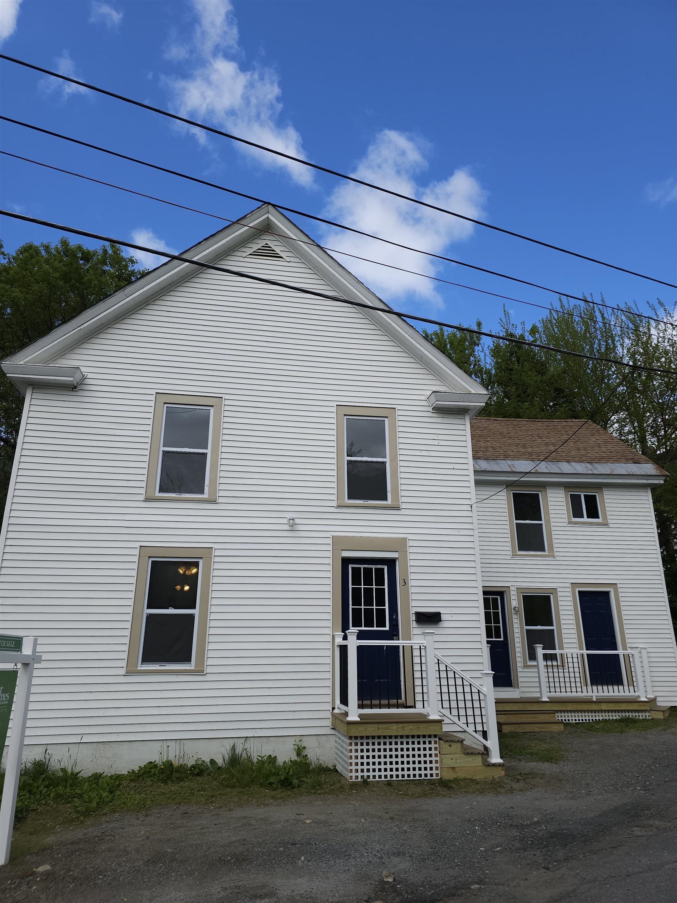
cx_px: 338
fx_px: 600
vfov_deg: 73.9
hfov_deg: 58.9
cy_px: 452
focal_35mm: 23
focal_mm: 6.3
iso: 10
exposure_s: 1/490
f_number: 1.7
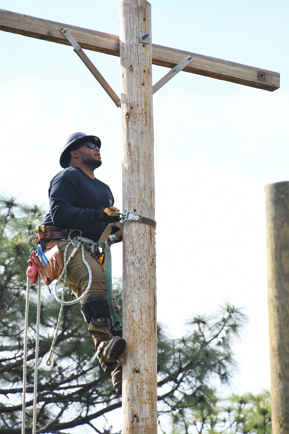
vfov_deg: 6.2
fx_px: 3973
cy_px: 217
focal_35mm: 330
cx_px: 144
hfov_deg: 4.2
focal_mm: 220
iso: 800
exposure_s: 1/800
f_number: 10
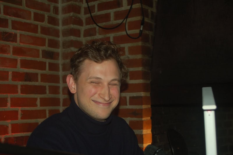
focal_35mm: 63
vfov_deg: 21.5
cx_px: 116
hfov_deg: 31.9
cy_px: 78
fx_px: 407
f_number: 5.3
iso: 400
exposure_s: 1/60
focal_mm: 42
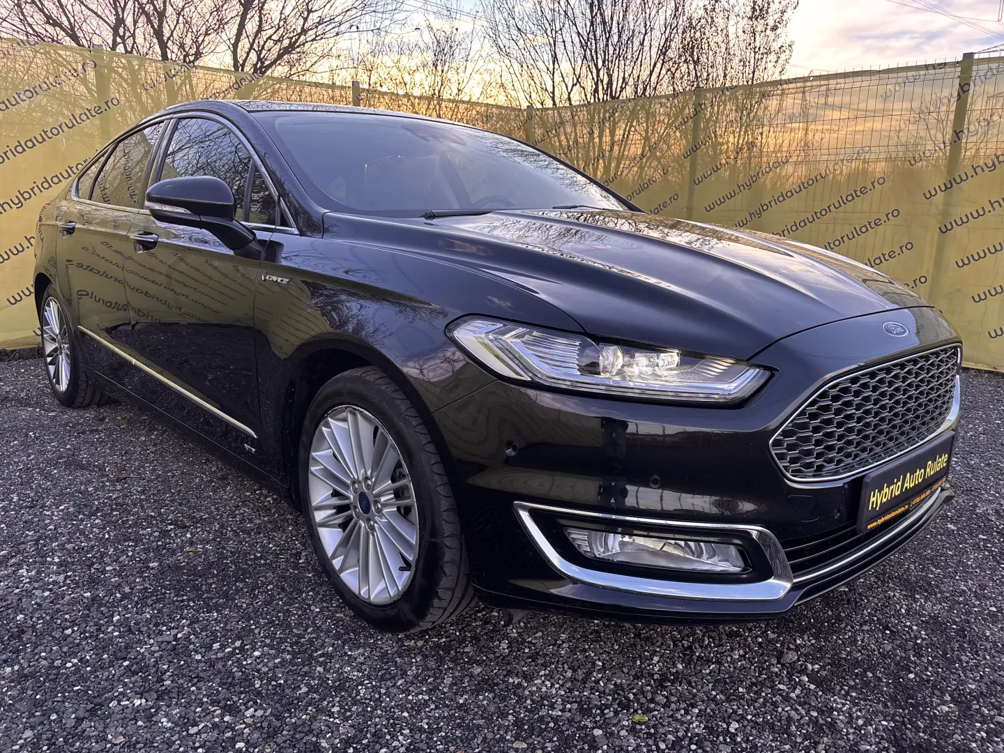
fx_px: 754
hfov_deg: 67.3
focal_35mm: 26
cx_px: 502
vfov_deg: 53.1
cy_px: 376
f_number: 1.6
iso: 64
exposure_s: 1/197
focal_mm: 5.96
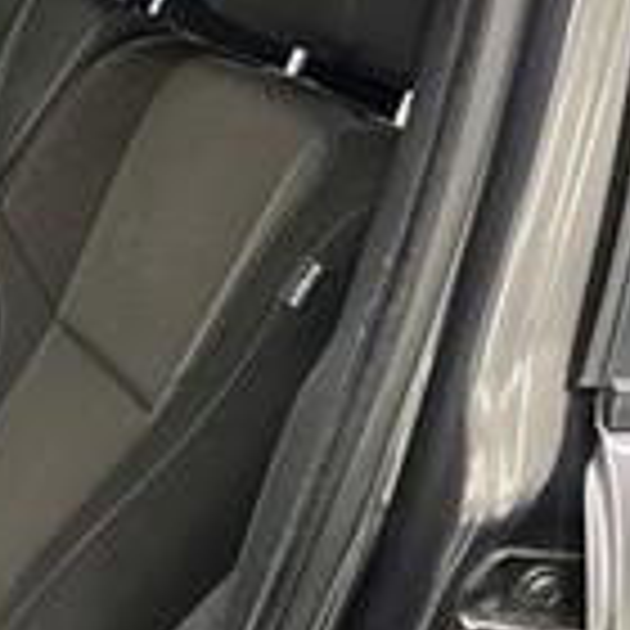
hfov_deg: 19.1
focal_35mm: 83
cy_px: 414
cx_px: -225
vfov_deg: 20.8
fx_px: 1709
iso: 500
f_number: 1.5
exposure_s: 1/30
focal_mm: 5.7
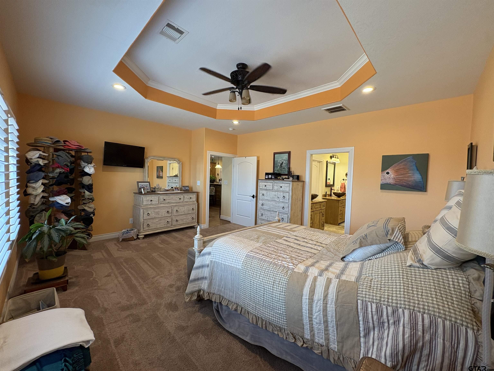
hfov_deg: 102.1
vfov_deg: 85.7
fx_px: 200
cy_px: 186
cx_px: 247
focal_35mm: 14
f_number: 2.2
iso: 125
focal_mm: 2.22
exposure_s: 1/60
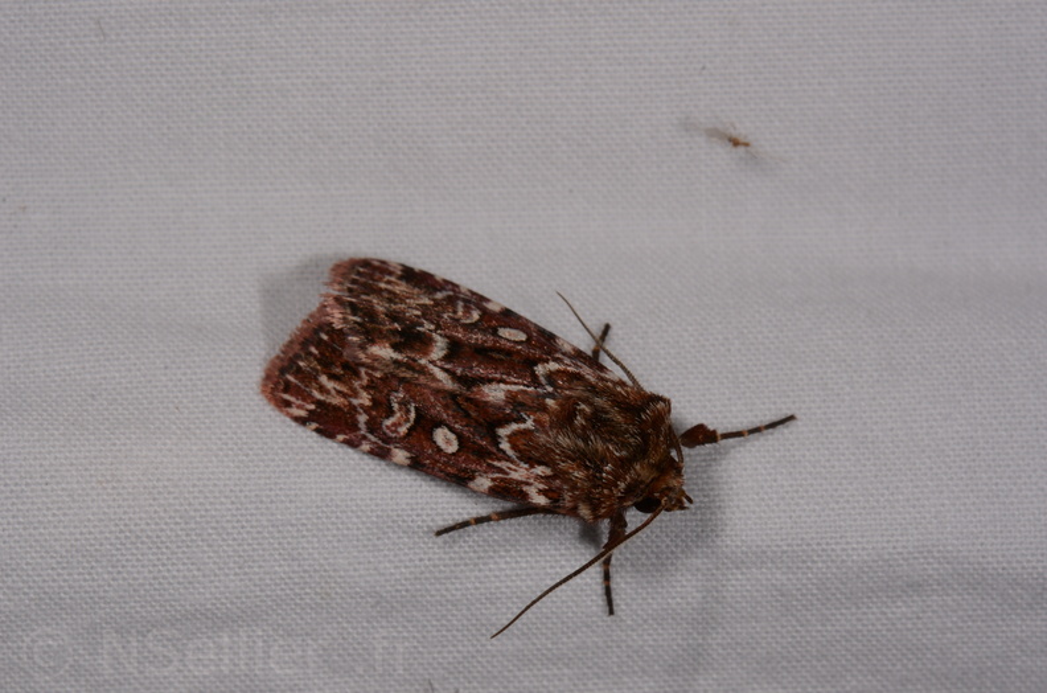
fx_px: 3699
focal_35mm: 128
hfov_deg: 16.1
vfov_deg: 10.7
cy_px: 346
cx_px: 524
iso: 100
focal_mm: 85
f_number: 25
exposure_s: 1/60
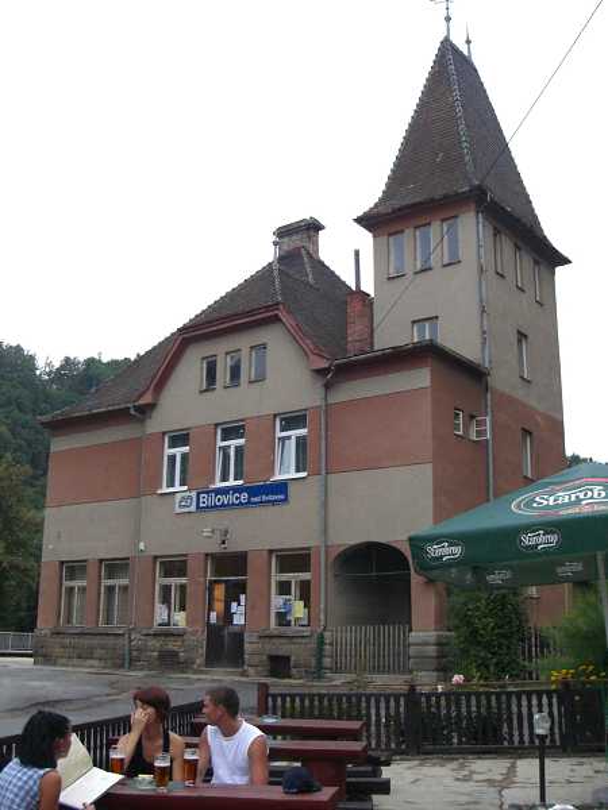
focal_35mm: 38
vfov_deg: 49.0
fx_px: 890
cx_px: 304
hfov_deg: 37.7
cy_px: 405
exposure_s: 1/80
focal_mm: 6.3
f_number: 3.1
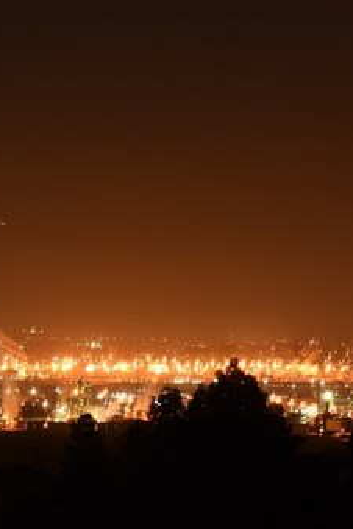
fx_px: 3544
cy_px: 320
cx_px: 27
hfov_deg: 5.7
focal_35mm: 241
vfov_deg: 8.5
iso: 100
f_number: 13
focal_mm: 85
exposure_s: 13
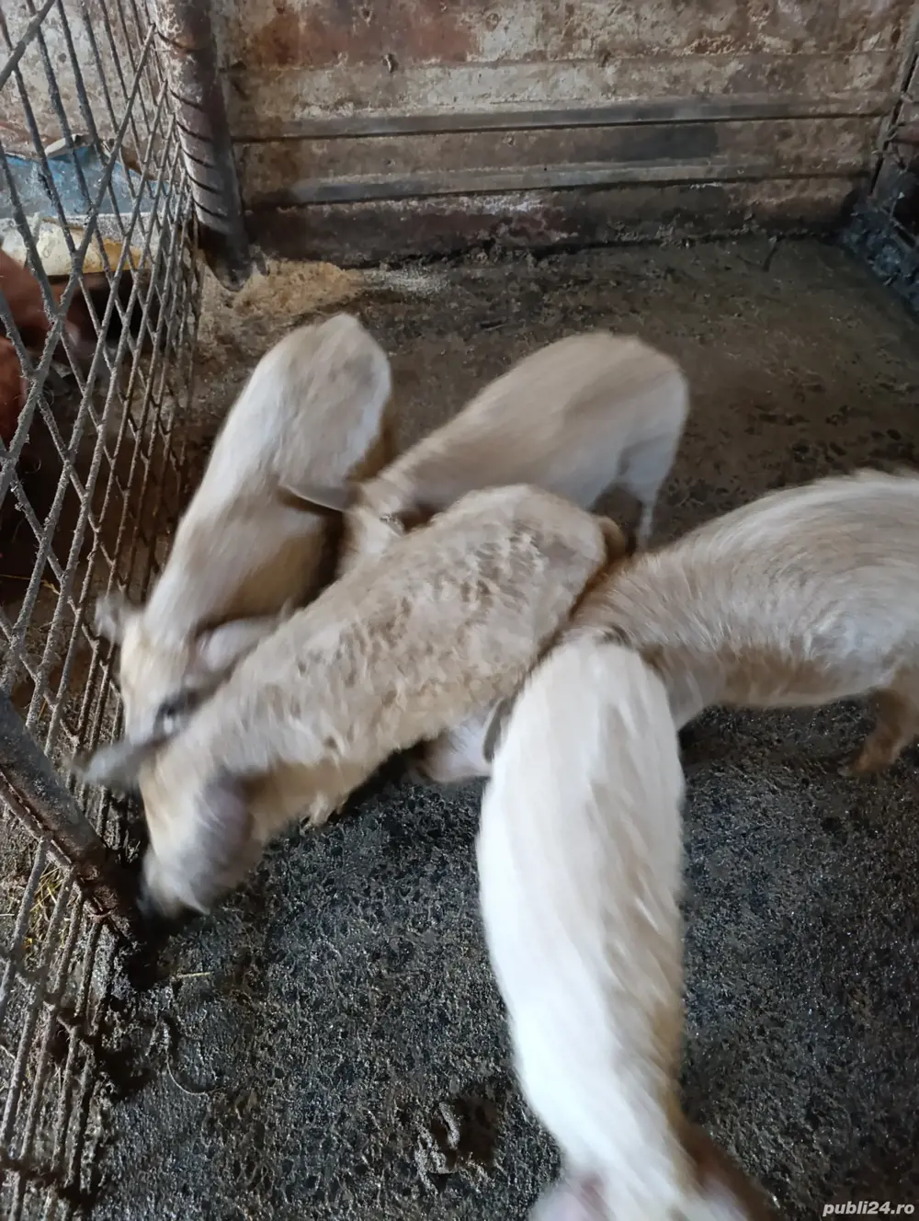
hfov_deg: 59.0
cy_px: 610
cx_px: 460
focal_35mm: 23
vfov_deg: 73.8
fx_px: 812
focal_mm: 6.14
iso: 3200
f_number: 1.6
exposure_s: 1/25
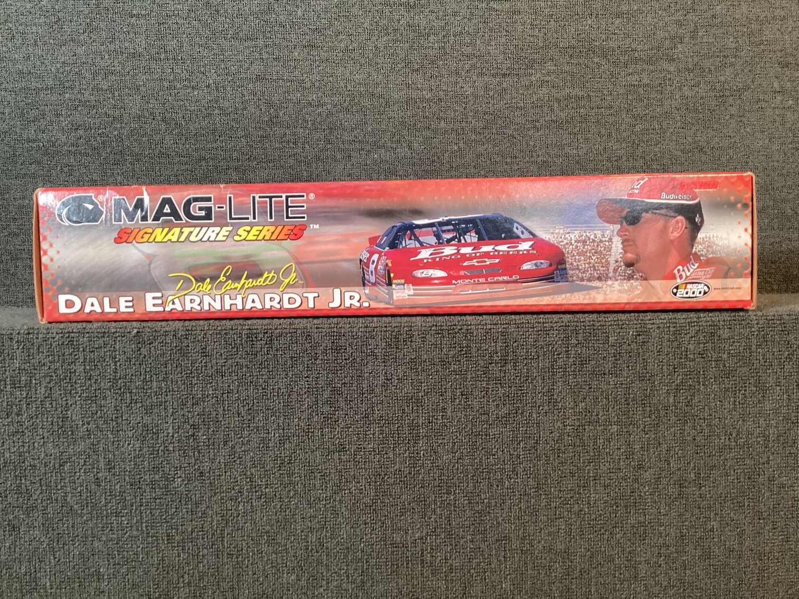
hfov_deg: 58.3
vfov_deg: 45.4
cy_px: 300
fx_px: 716
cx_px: 400
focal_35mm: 31
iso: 320
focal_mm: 3.3
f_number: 2.4
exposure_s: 1/60
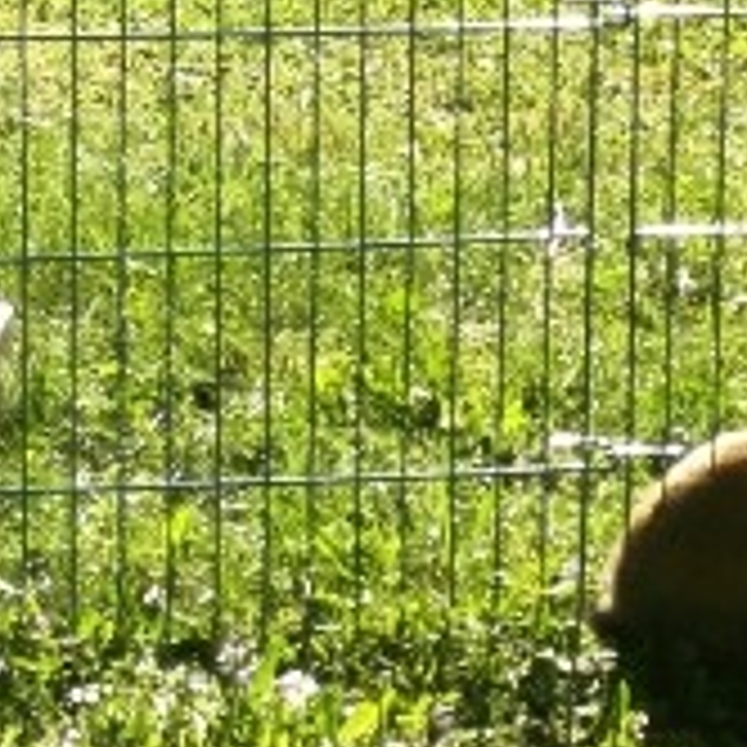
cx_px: 756
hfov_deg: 6.4
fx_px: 6641
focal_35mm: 272
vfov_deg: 6.4
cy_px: 621
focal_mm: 18.9
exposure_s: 1/125
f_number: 5.4
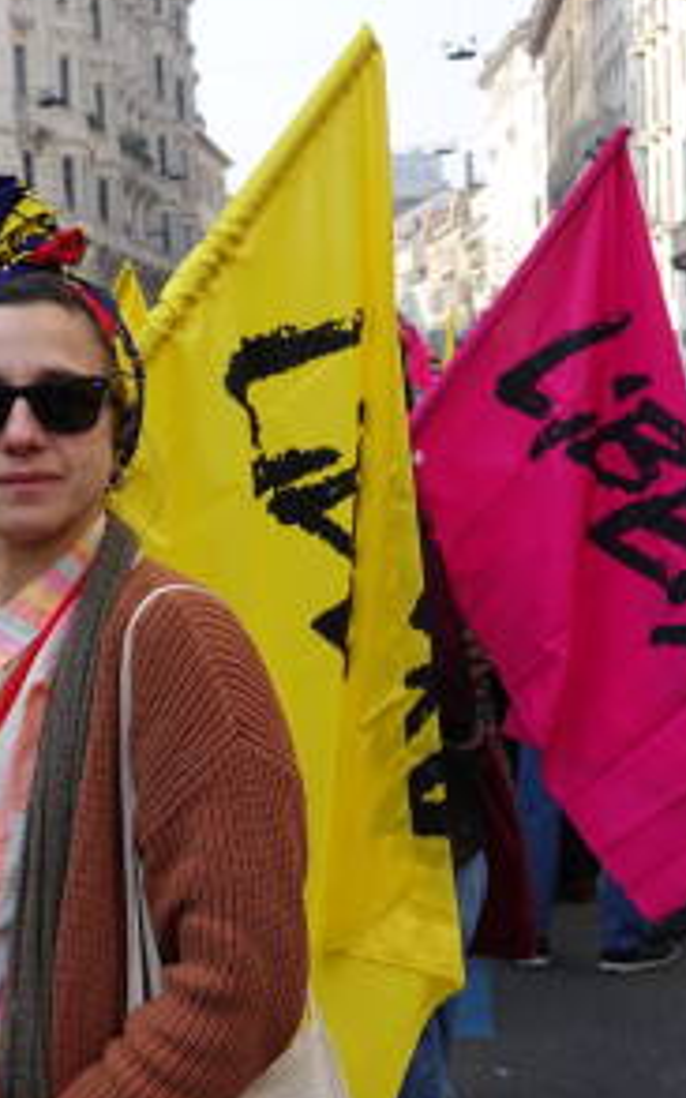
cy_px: 645
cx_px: 197
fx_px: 2454
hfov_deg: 15.9
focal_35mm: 82
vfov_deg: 25.2
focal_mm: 18.21
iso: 100
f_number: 4
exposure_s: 1/250
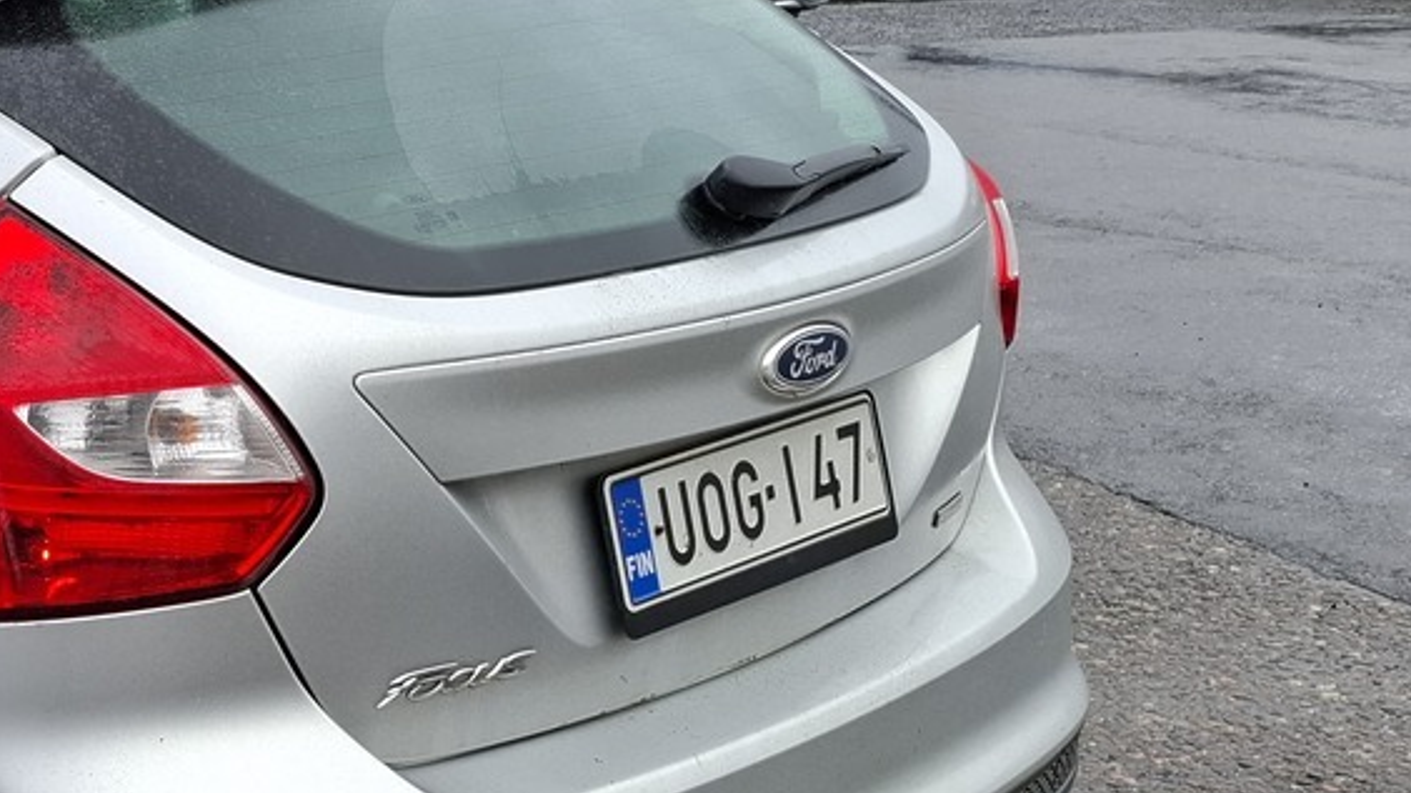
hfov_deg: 28.8
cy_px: 343
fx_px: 2394
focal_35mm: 64
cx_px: -250
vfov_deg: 18.8
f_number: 1.8
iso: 50
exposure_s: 1/763
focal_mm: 5.54
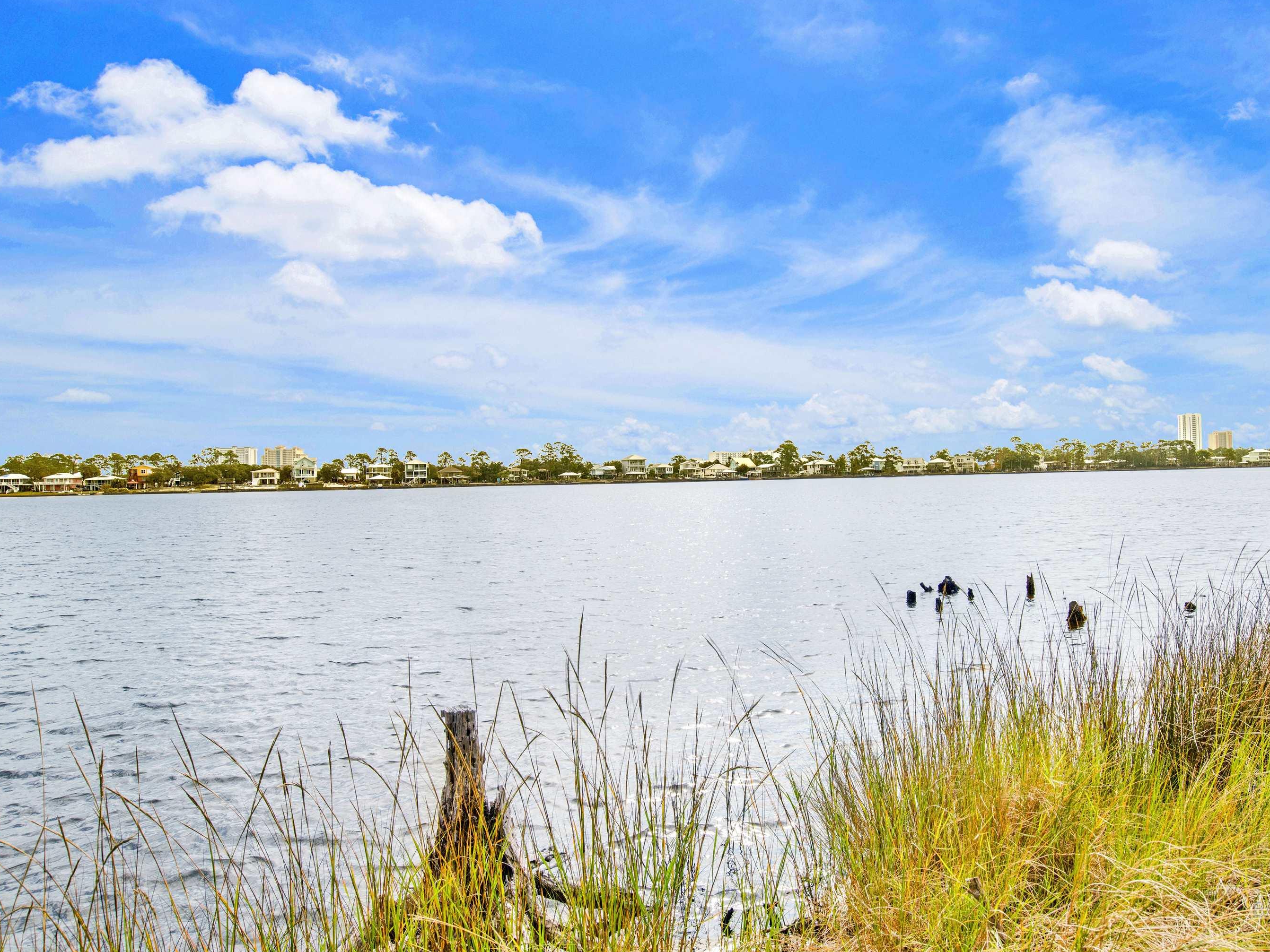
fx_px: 807
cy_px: 473
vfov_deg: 61.1
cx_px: 713
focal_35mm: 22
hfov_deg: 76.1
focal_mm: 20
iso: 200
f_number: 11
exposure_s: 1/320
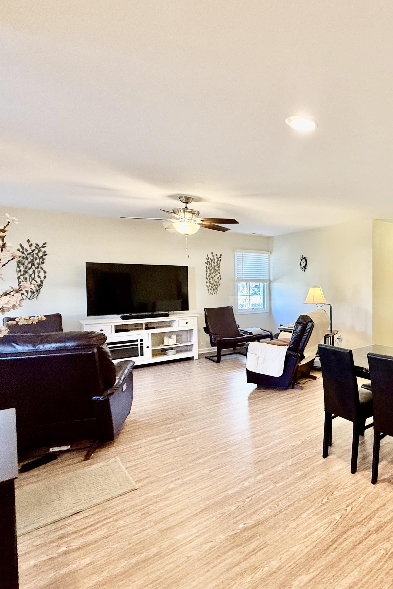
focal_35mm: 20
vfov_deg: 84.0
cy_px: 293
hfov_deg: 53.4
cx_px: 361
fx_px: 328
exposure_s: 1/60
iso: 200
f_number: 2.2
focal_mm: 2.22
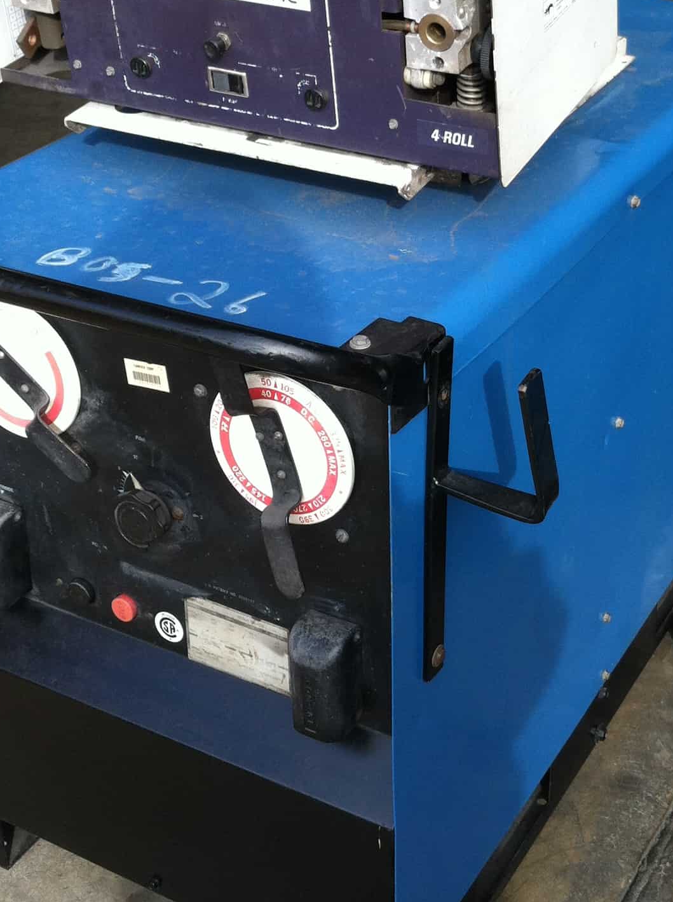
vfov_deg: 30.0
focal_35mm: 64
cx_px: 432
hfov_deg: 22.8
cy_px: 282
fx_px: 1664
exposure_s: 1/199
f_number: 2.8
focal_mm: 3.85
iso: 80
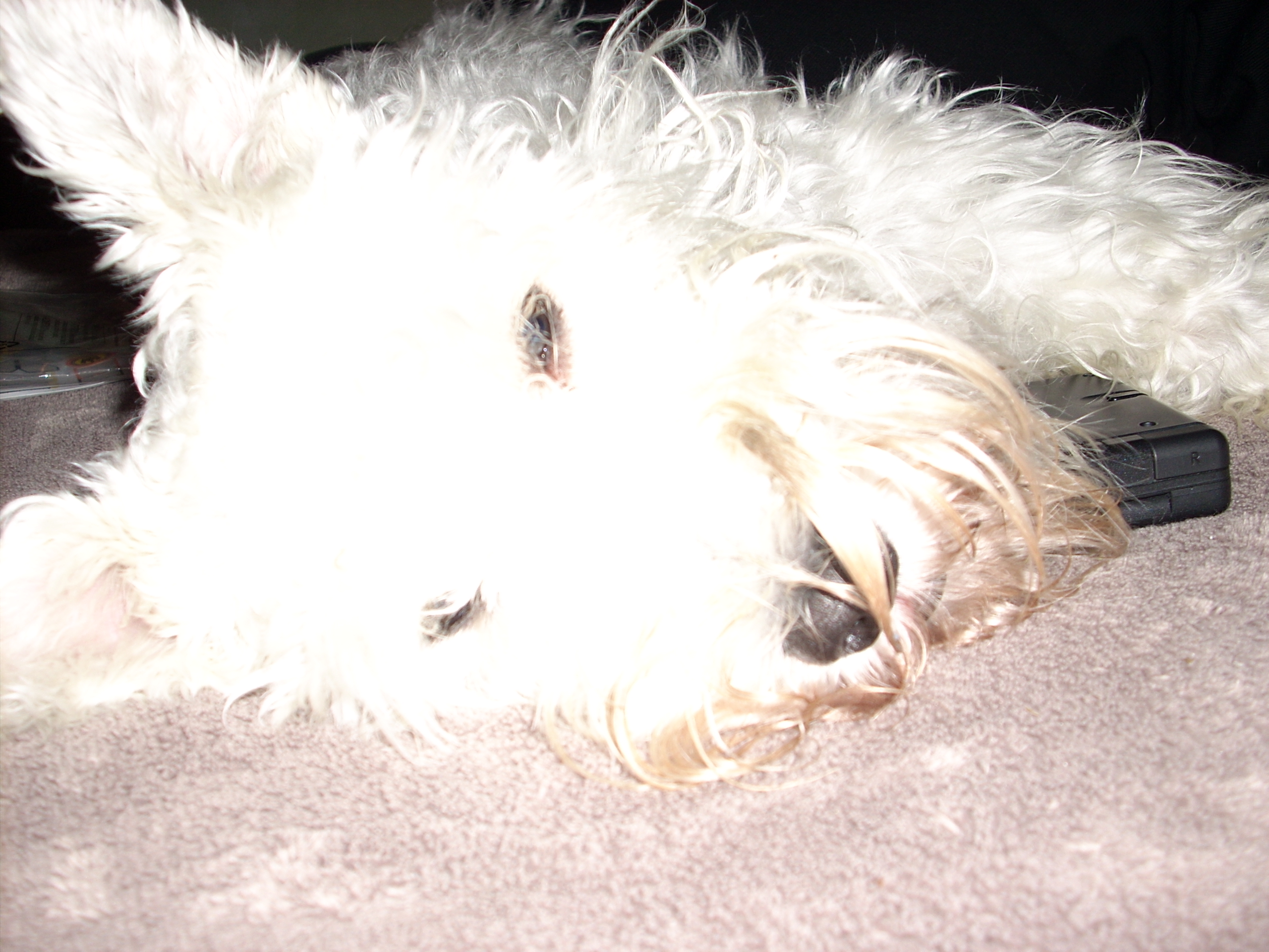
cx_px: 634
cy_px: 476
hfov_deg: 50.1
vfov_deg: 38.7
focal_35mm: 37
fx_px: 1356
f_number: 2.8
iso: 64
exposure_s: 1/60
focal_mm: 6.2
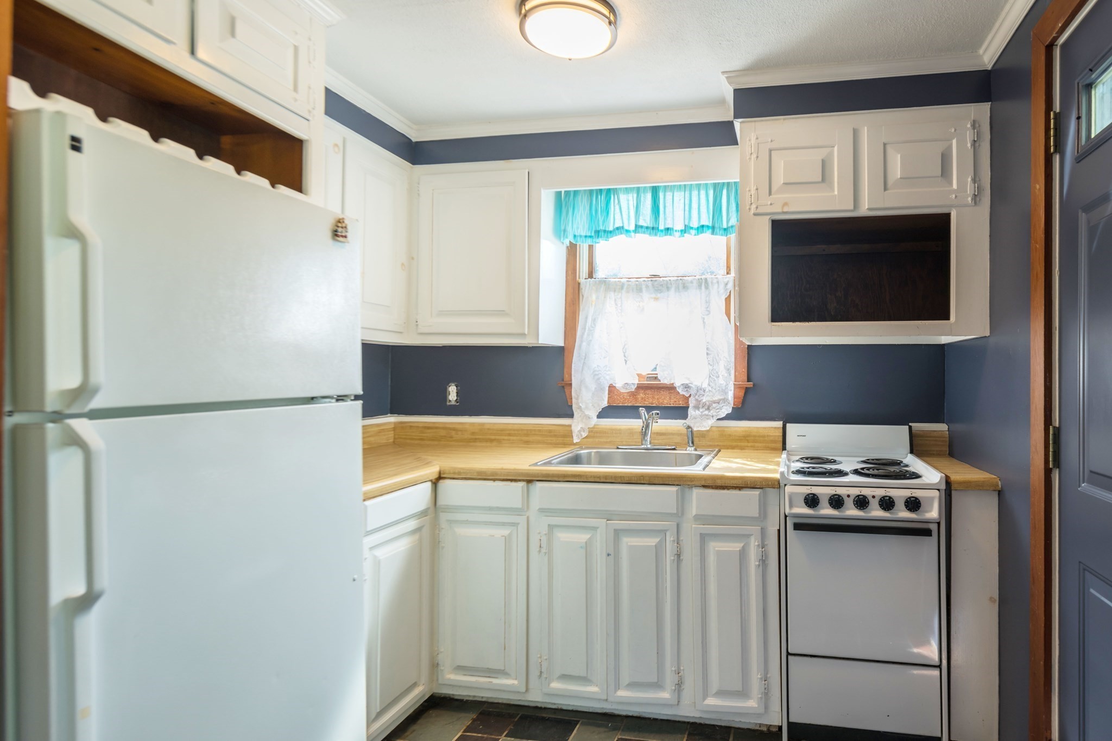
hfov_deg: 90.0
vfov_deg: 67.4
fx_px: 556
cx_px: 556
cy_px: 370
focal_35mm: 18
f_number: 7.1
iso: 100
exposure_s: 1/25
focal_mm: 18
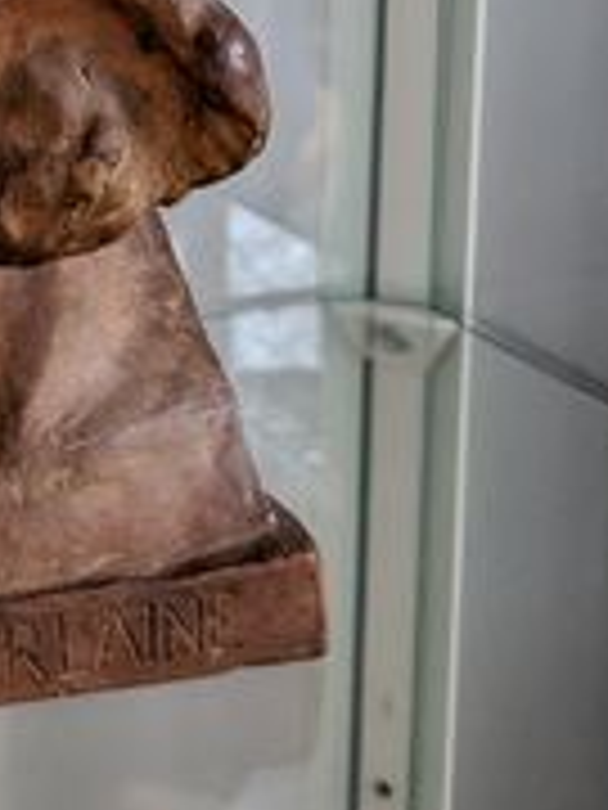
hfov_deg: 13.8
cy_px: 9
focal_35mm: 105
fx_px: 2459
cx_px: -88
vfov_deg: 18.3
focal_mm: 4.38
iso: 847
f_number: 1.73
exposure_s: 1/99.9
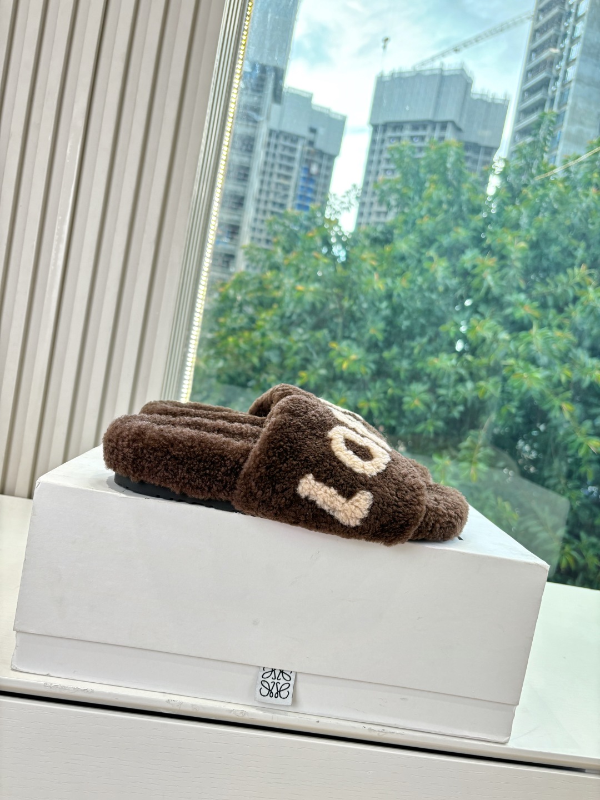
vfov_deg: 67.3
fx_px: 601
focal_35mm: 26
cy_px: 400
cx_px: 300
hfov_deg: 53.1
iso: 64
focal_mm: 5.96
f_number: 1.6
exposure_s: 1/130
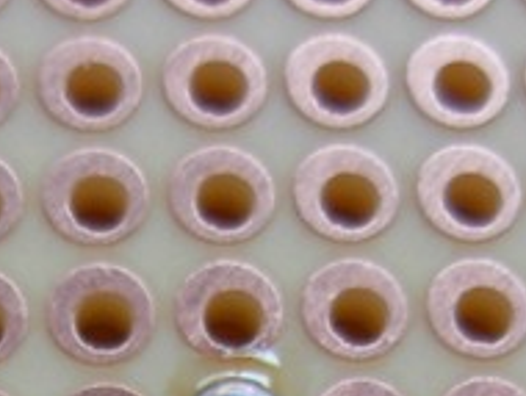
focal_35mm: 160
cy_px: 809
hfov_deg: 12.2
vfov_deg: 8.8
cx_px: 53
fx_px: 2434
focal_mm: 6.3
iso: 79
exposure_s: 1/31
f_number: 2.9
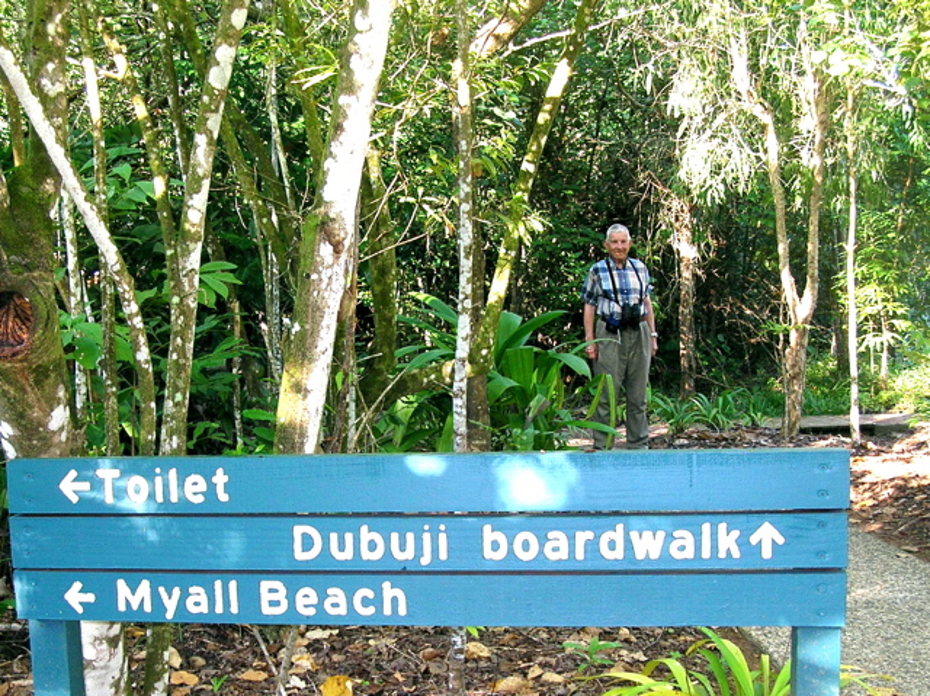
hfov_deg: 51.4
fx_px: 966
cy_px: 348
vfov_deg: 39.6
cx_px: 465
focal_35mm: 36
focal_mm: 6
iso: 50
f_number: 2.7
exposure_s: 1/30
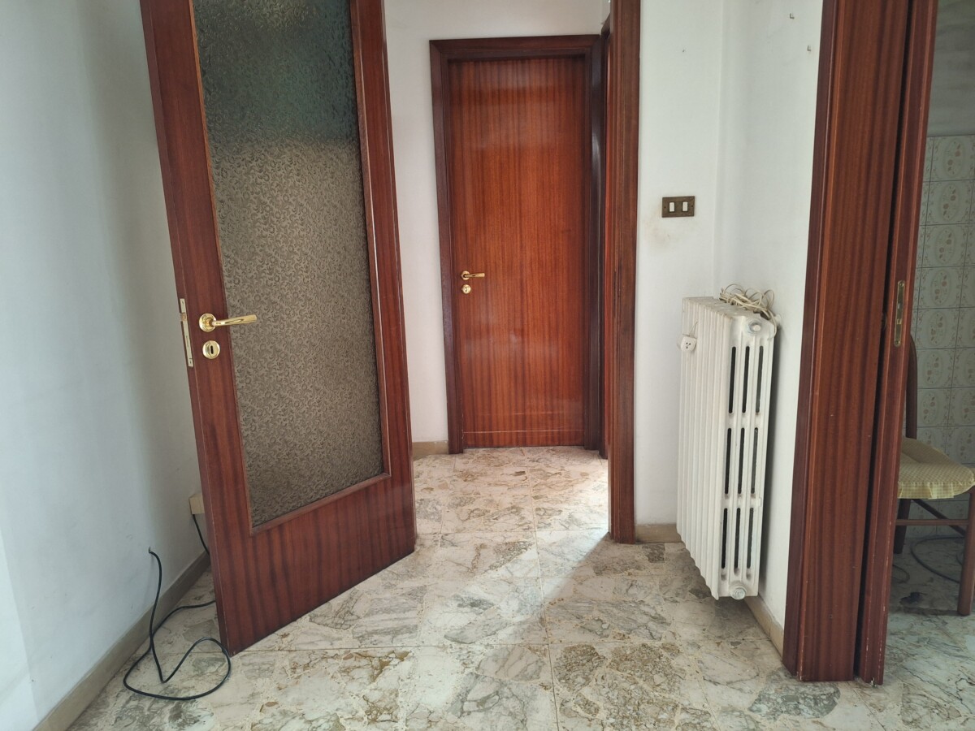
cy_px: 366
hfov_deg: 73.9
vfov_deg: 58.9
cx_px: 488
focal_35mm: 23
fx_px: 648
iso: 320
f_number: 1.8
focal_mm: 5.54
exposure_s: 1/25
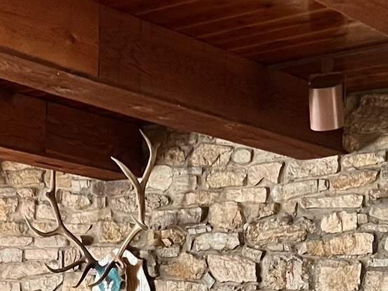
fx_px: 1076
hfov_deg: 20.3
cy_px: 332
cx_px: 90
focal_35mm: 96
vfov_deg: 15.0
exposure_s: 1/60
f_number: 1.5
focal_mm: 5.7
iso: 400
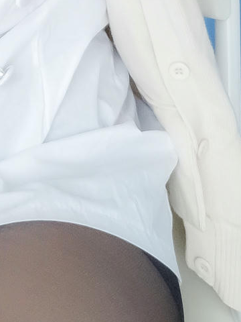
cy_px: -206
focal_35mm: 105
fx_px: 975
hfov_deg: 13.6
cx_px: -63
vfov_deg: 16.5
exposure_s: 1/100
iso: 100
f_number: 1.8
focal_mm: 4.36
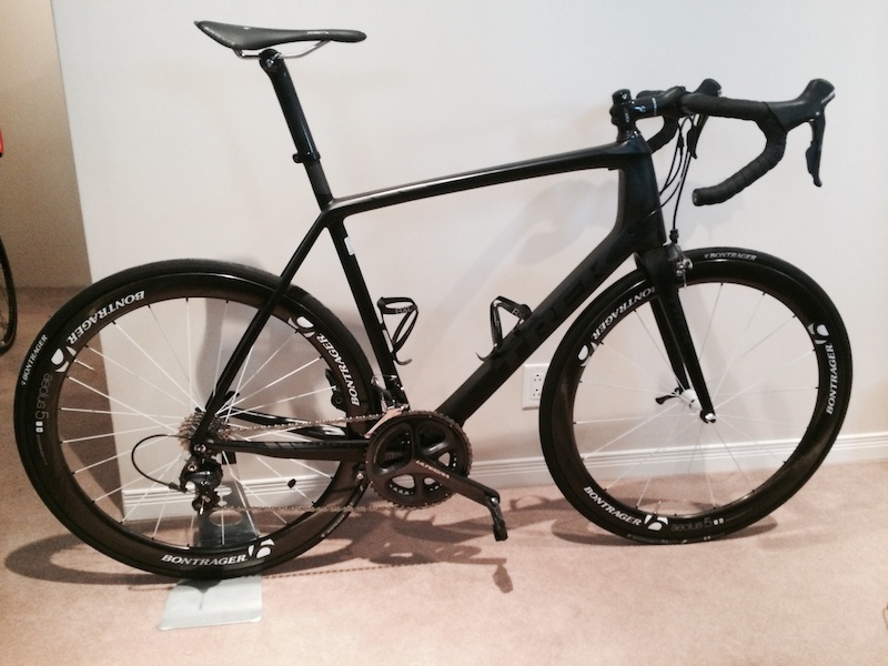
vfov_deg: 46.8
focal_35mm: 30
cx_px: 444
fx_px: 770
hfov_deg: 60.0
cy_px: 333
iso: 320
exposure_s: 1/15
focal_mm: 4.12
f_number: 2.2
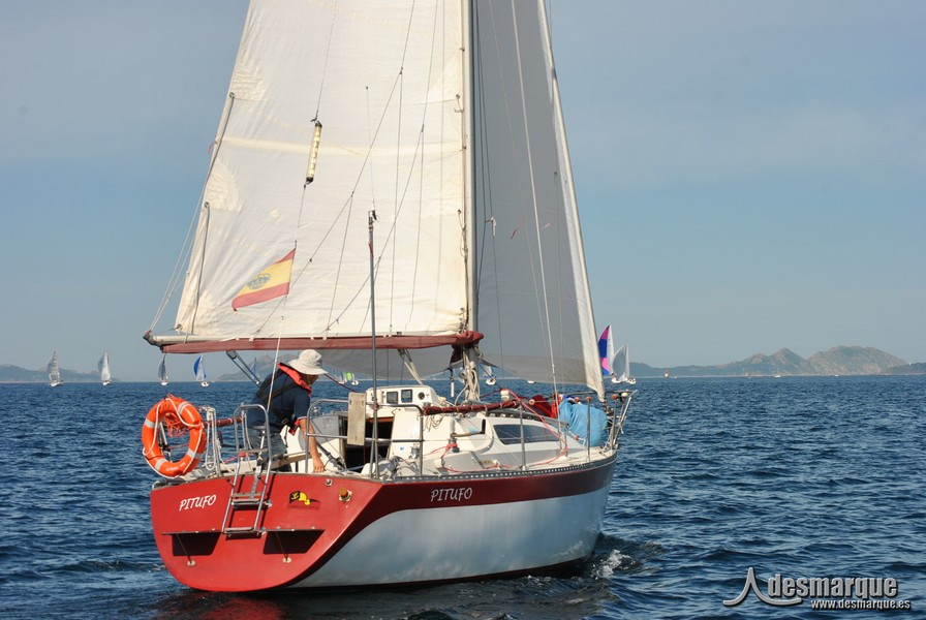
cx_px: 463
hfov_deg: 24.6
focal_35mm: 82
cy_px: 310
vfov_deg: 16.6
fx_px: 2125
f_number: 8
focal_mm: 55
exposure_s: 1/250
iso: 100
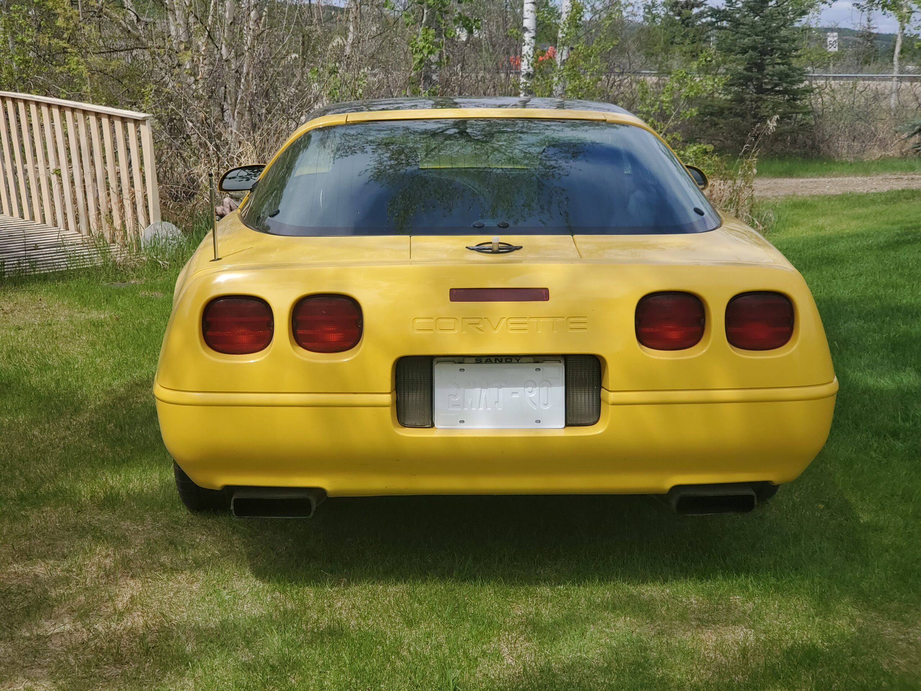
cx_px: 460
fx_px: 1384
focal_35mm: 52
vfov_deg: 28.0
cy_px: 346
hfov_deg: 36.8
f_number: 2.4
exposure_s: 1/870
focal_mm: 6
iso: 50
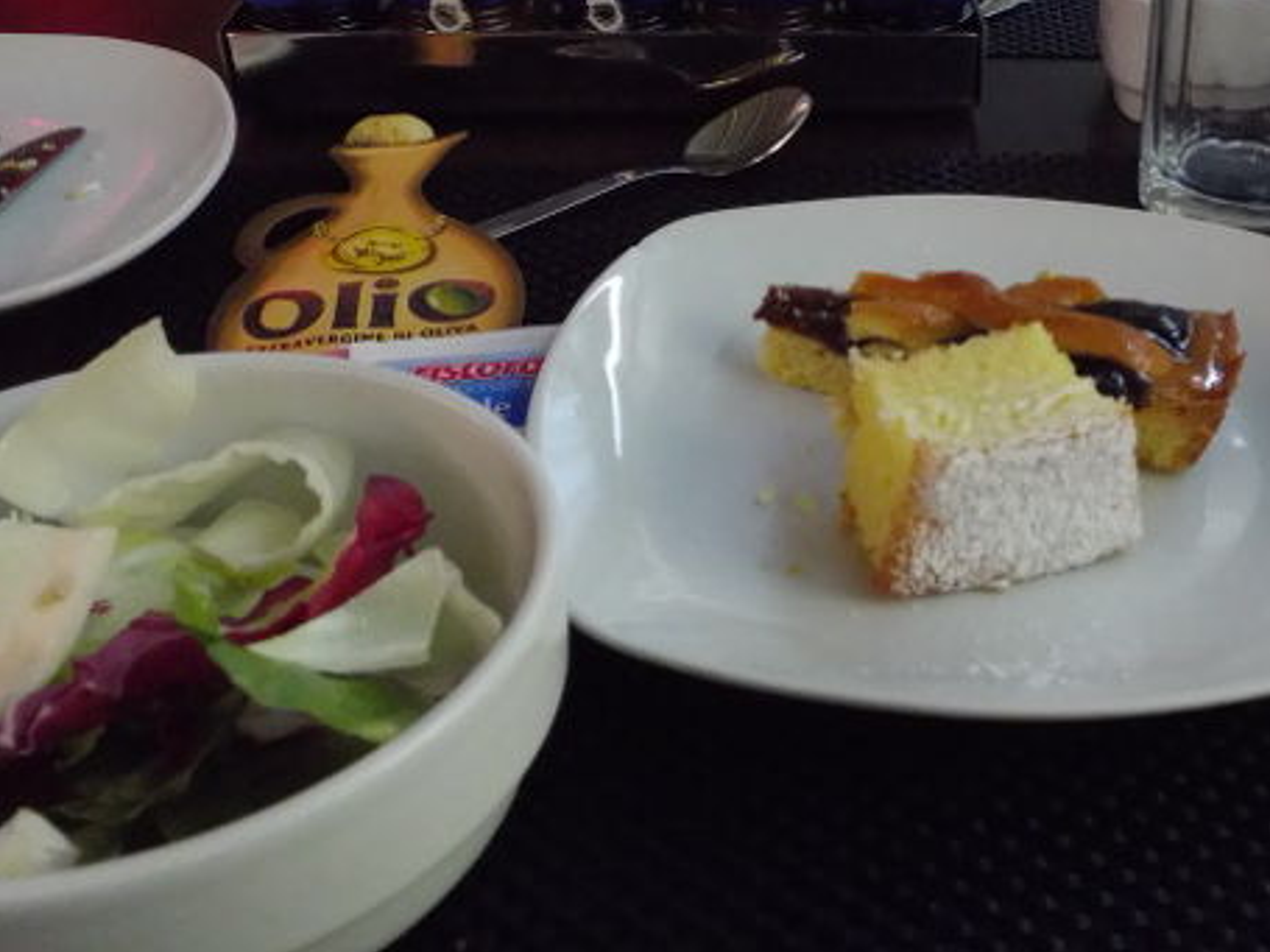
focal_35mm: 40
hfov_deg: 45.6
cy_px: 515
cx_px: 904
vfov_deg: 35.9
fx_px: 1467
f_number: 3.1
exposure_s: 1/25
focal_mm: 5
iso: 800
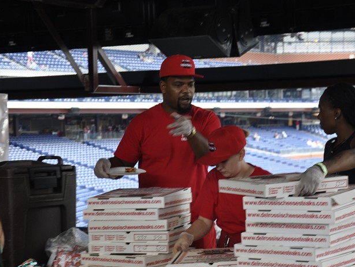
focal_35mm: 106
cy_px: 154
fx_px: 1085
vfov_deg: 14.0
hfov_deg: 18.5
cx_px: 238
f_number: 5
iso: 400
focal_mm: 45
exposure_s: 1/25
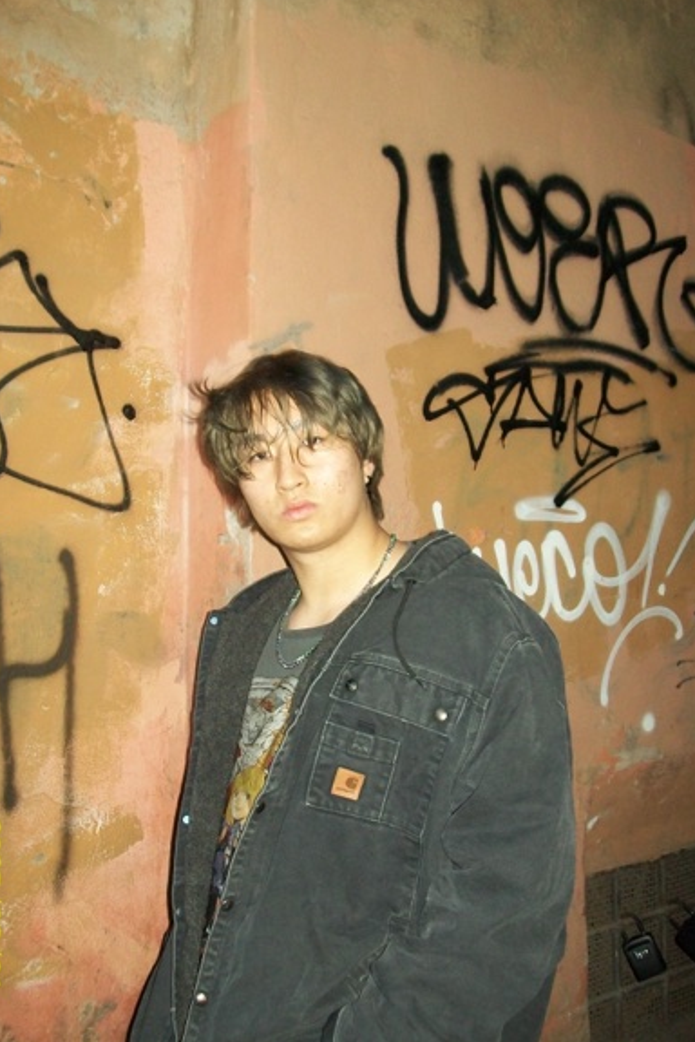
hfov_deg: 34.2
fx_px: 1129
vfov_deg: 49.5
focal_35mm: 39
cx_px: 302
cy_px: 505
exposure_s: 1/60
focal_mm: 6
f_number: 2.7
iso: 160
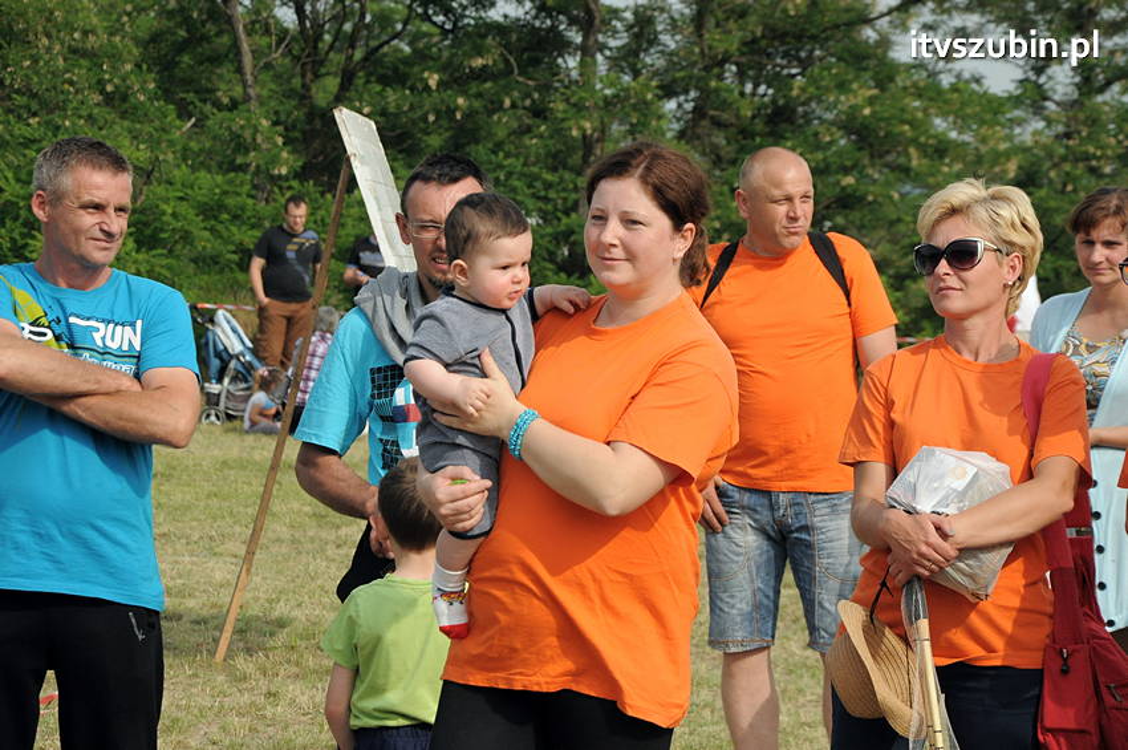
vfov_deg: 8.7
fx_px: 4930
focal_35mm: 158
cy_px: 375
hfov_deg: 13.1
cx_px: 564
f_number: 9
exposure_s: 1/1250
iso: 800
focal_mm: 105
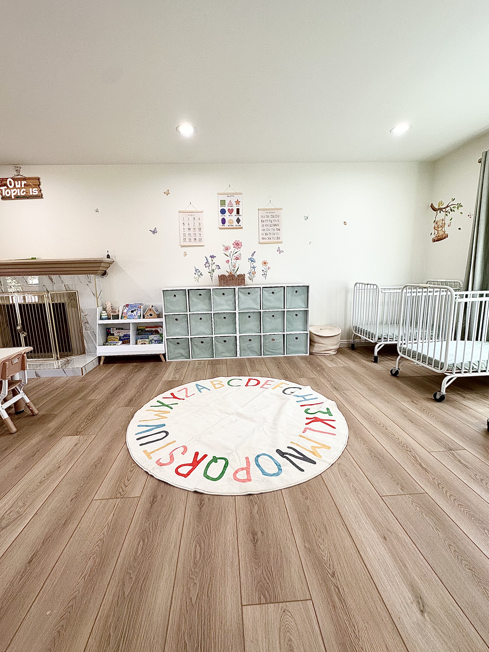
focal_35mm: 15
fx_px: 283
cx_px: 238
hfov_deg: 81.7
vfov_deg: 98.2
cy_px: 323
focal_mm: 2.22
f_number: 2.2
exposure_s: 1/120
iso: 100
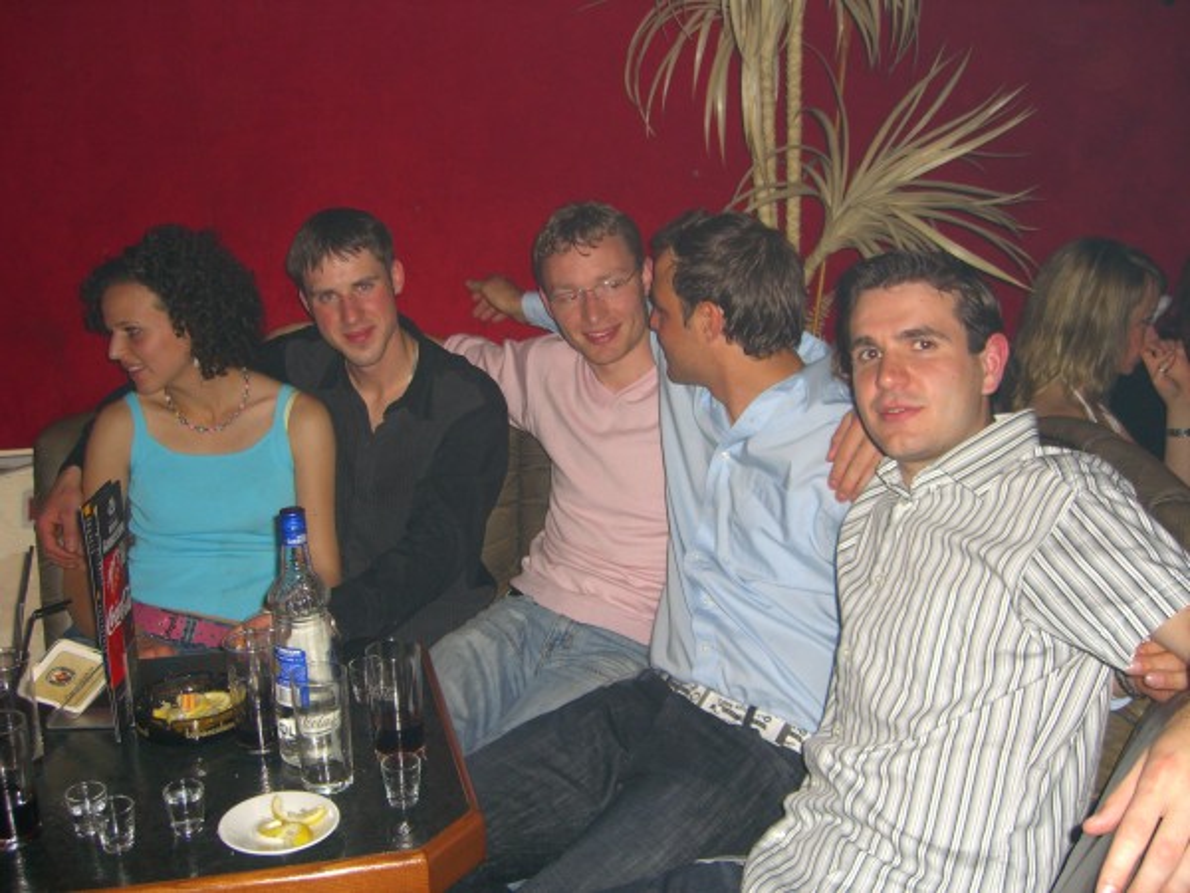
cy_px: 446
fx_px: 1306
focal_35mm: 38
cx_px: 595
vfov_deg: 37.7
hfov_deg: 49.0
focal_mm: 7.9
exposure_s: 1/60
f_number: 2.8
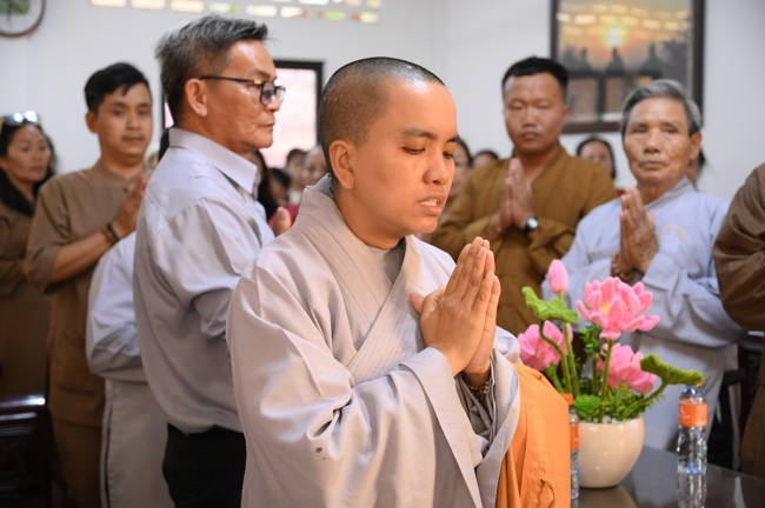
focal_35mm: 55
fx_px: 1168
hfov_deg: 36.3
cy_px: 254
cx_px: 382
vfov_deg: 24.6
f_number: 4
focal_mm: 55
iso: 3200
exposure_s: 1/160
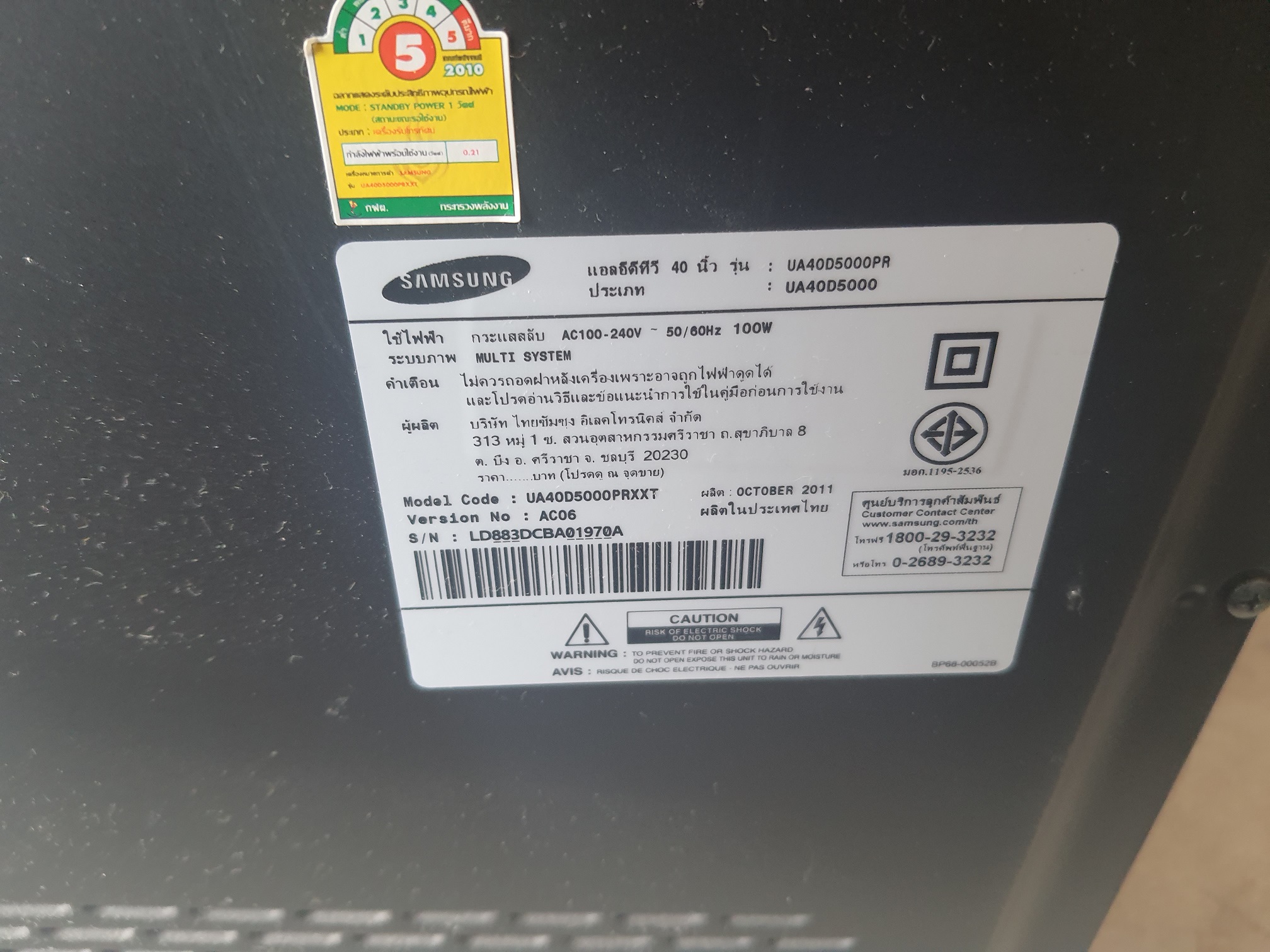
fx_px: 954
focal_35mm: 26
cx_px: 635
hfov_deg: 67.3
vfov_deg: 53.1
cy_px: 476
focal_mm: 4.32
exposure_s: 1/50
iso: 250
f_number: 1.7
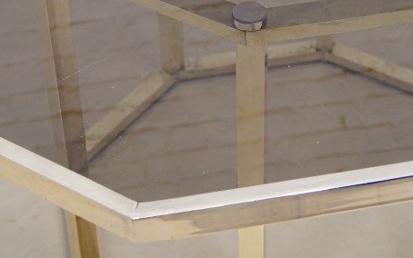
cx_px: 225
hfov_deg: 20.6
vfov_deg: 12.9
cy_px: 39
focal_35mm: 101
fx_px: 1137
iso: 400
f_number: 4
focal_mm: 24
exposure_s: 1/60
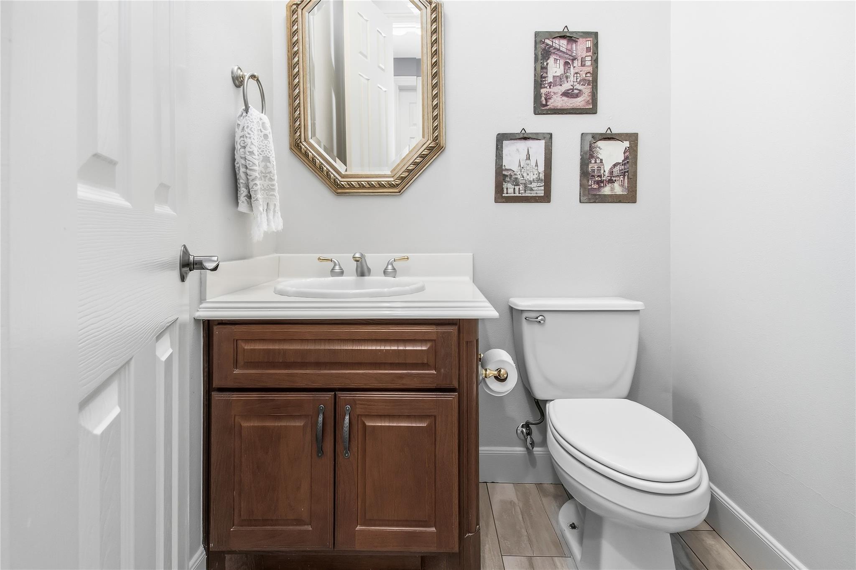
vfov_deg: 77.3
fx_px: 357
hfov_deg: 100.4
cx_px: 428
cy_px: 285
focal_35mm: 15
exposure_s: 1/4
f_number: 8
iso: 320
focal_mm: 10
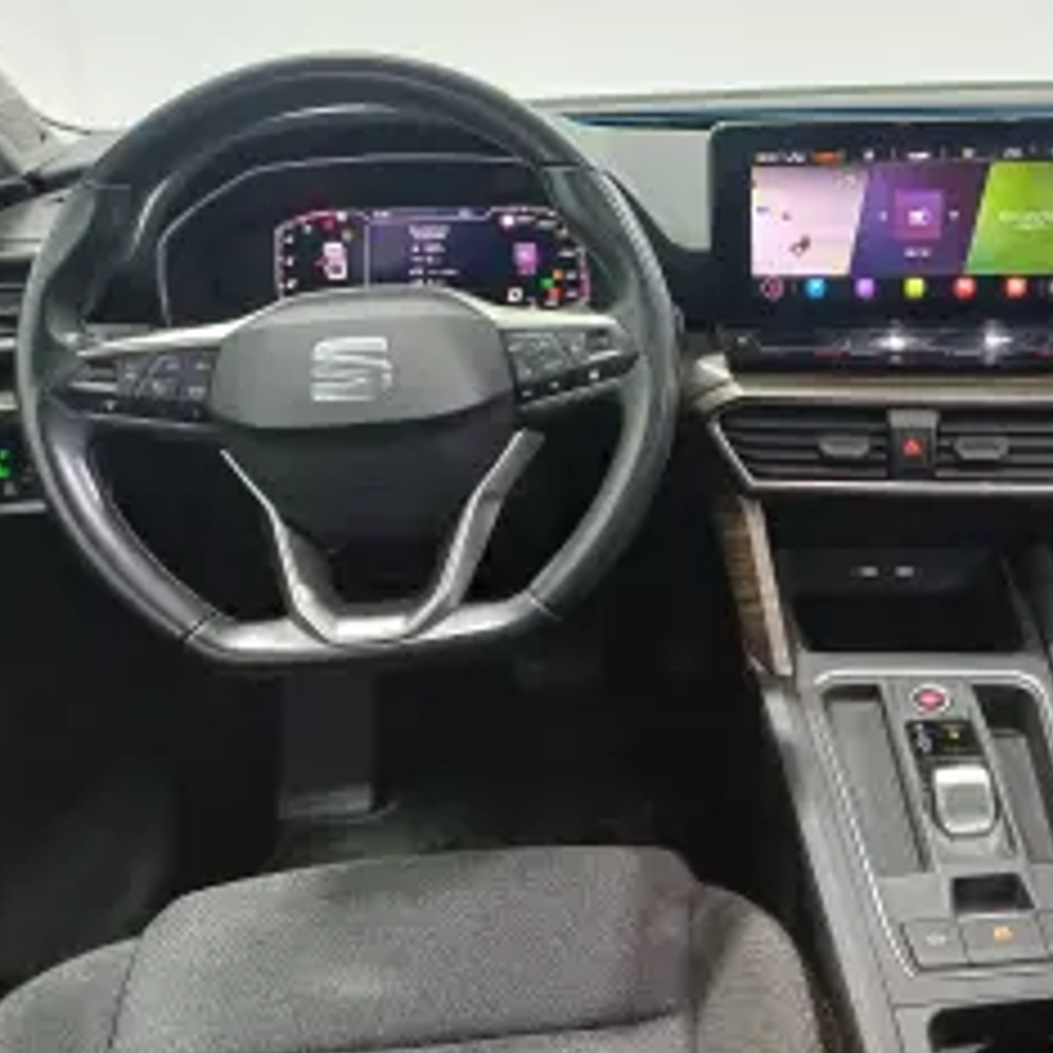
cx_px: 760
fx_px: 1170
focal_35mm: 34
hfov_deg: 47.1
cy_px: 472
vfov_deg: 48.4
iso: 400
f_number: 1.8
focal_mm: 4.65
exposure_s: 1/60
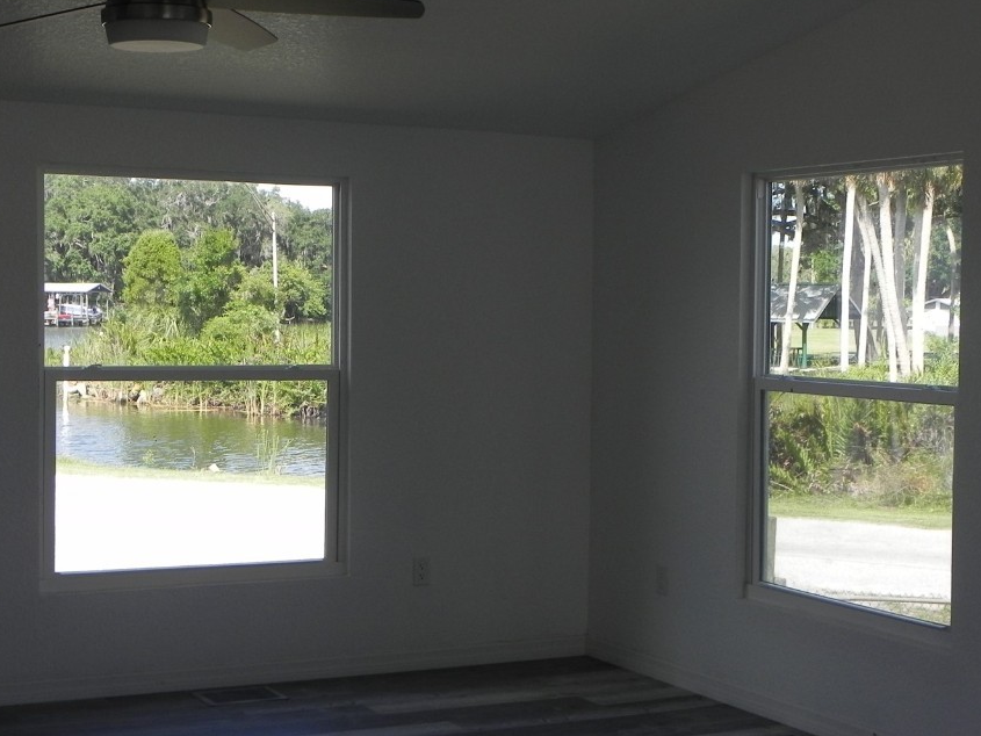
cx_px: 542
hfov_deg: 30.7
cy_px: 384
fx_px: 1786
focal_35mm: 63
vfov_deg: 23.3
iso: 160
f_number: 5
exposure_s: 1/213
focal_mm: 9.2
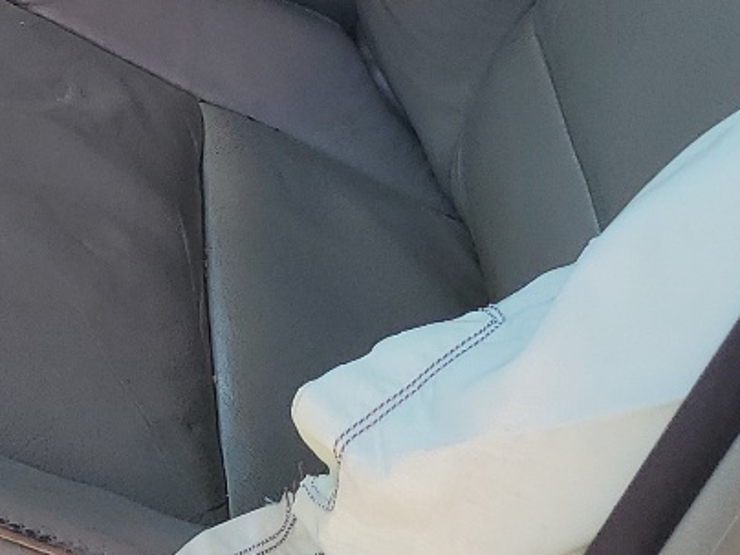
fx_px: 2202
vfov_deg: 13.5
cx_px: -546
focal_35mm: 103
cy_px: -286
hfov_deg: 16.4
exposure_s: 1/400
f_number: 1.5
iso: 50
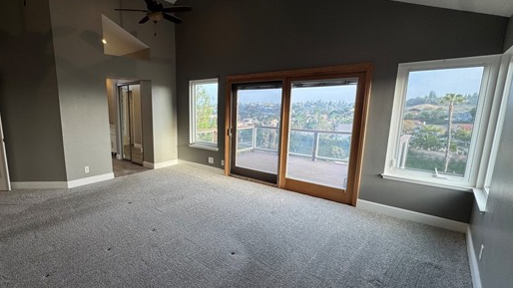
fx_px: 258
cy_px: 151
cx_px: 204
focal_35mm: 19
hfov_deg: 88.4
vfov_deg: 58.3
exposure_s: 1/141
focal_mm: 2.22
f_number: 2.2
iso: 40
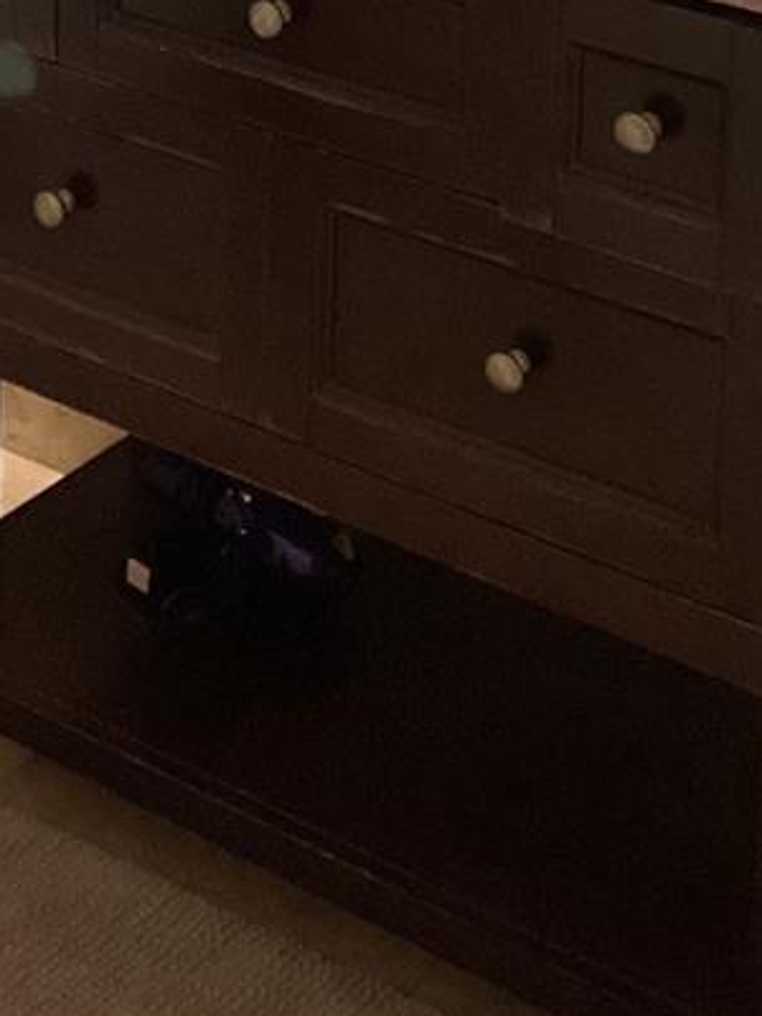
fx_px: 2730
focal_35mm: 93
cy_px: -478
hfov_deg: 15.8
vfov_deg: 18.8
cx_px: 124
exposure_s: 1/60
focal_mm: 3.3
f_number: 2.4
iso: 250
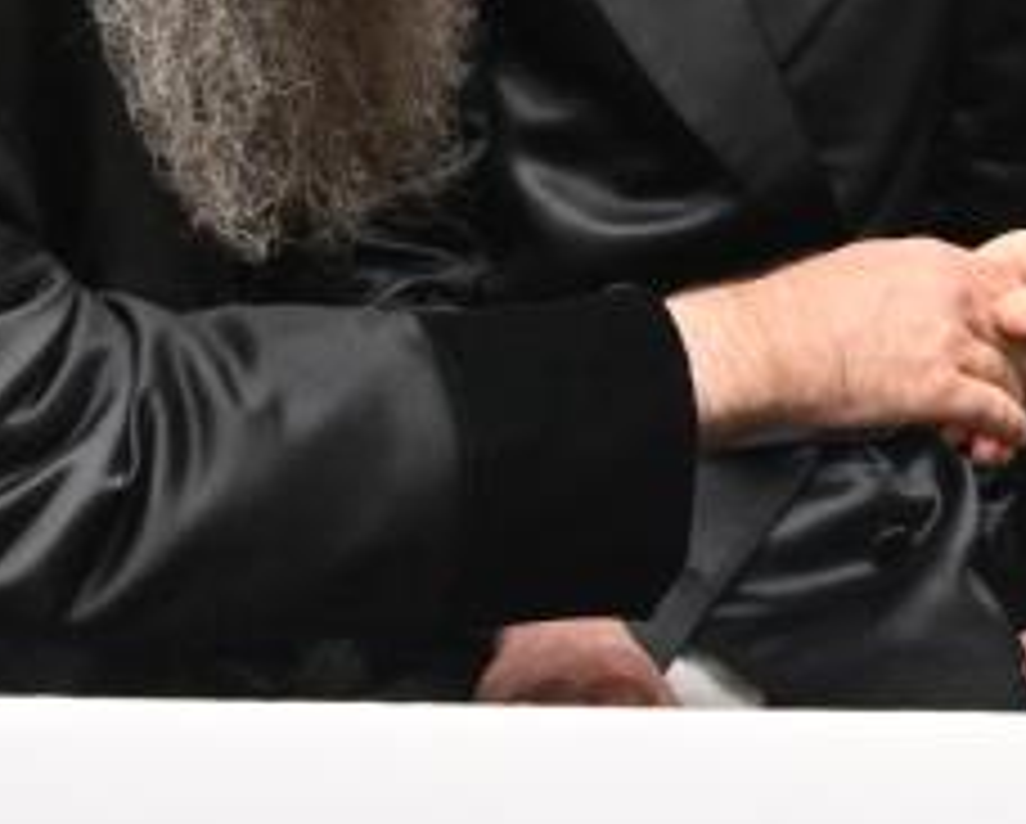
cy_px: -200
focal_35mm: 101
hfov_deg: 18.4
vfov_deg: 14.7
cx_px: 1080
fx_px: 3071
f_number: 4
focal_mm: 24
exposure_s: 1/200
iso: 1250
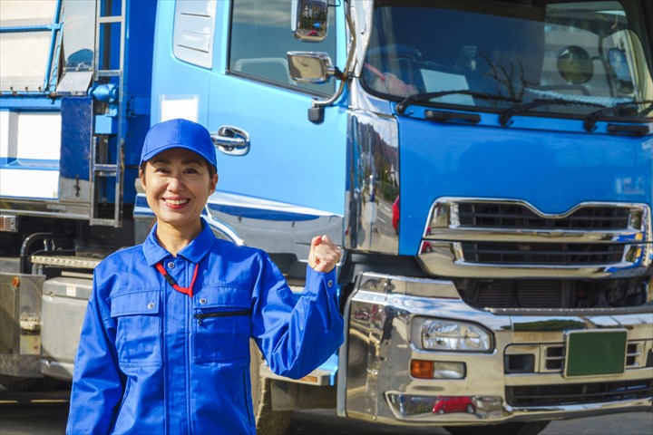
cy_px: 218
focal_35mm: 117
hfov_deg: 17.5
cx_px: 326
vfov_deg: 11.7
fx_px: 2122
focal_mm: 42.74
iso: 125
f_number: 4.5
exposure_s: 1/800
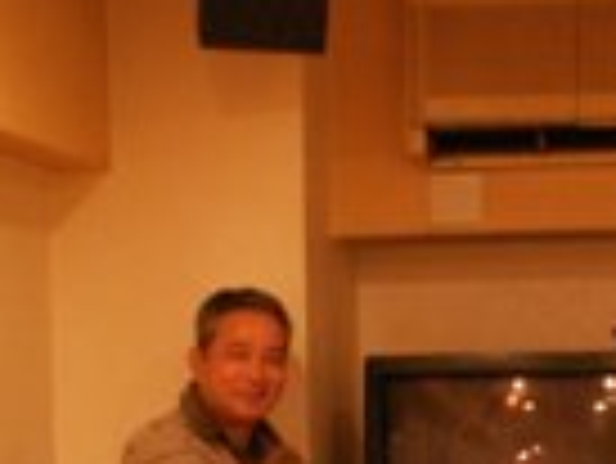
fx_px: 1745
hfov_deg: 19.7
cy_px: 563
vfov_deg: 14.6
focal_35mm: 98
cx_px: 540
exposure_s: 1/5
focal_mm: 5.86
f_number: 2.8
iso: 160
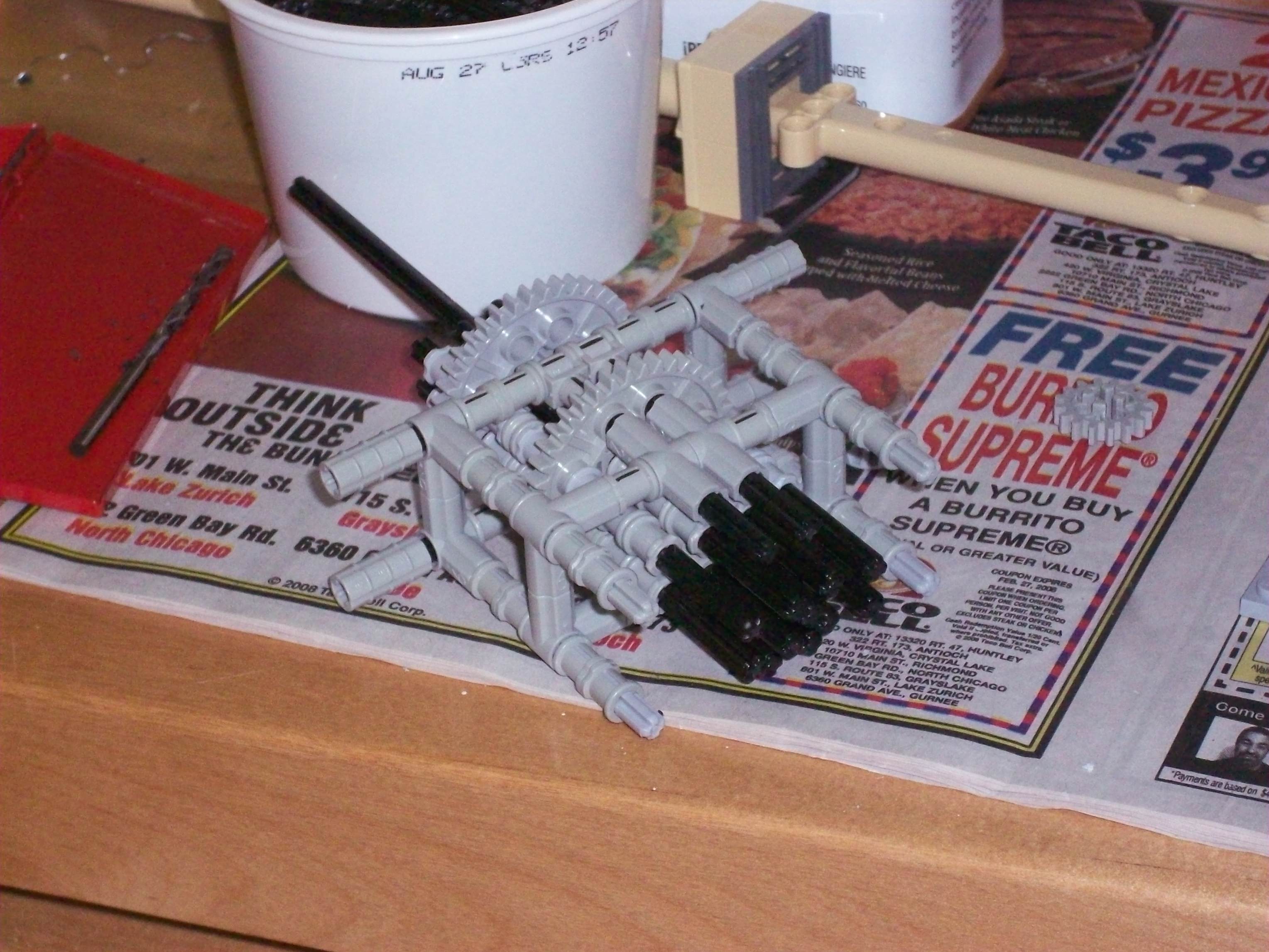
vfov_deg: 13.3
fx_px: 4069
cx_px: 634
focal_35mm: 111
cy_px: 476
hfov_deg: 17.7
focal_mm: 18.6
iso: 400
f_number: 5.2
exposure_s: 1/257
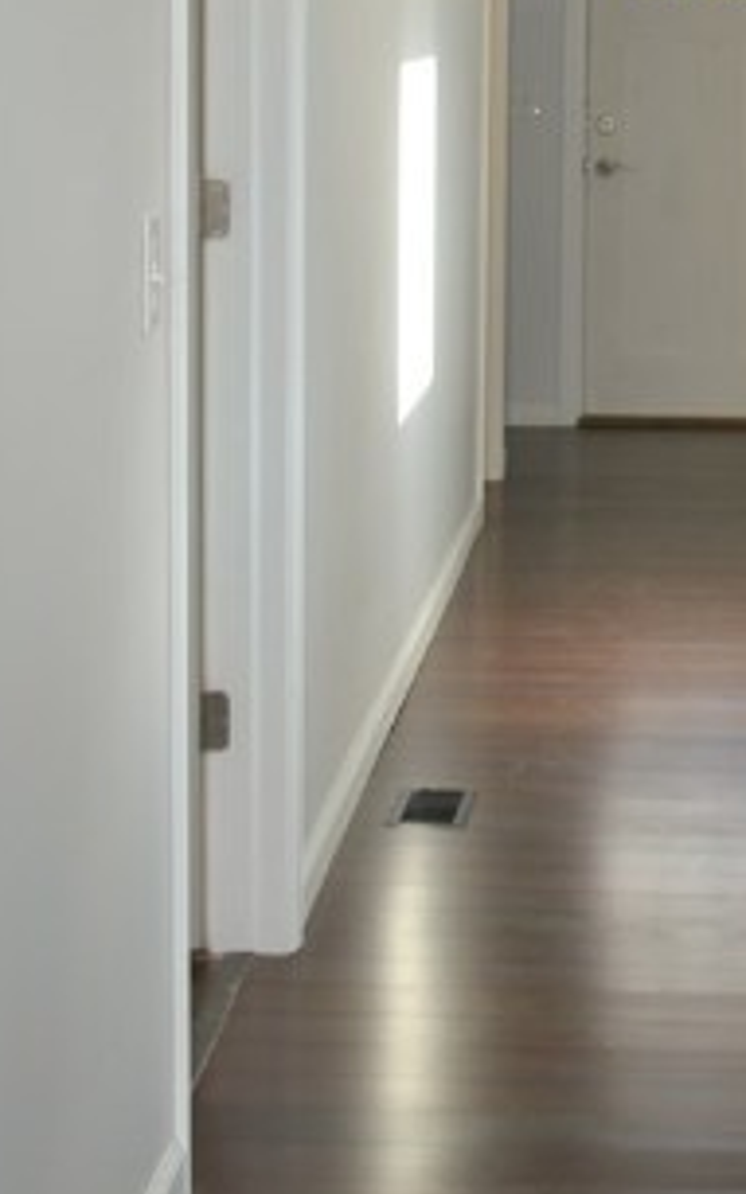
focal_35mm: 92
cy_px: 261
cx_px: 723
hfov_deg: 14.0
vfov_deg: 22.3
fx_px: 2996
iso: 110
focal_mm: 24
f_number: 4.5
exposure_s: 1/60
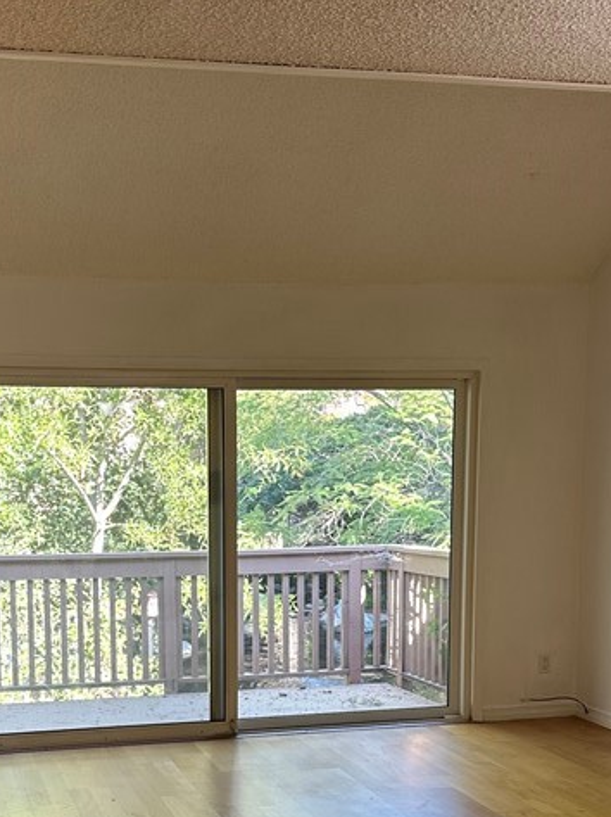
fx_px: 1225
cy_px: 594
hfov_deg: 27.9
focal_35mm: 52
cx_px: 230
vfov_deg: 36.1
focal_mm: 6.86
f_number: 1.78
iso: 125
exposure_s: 1/120
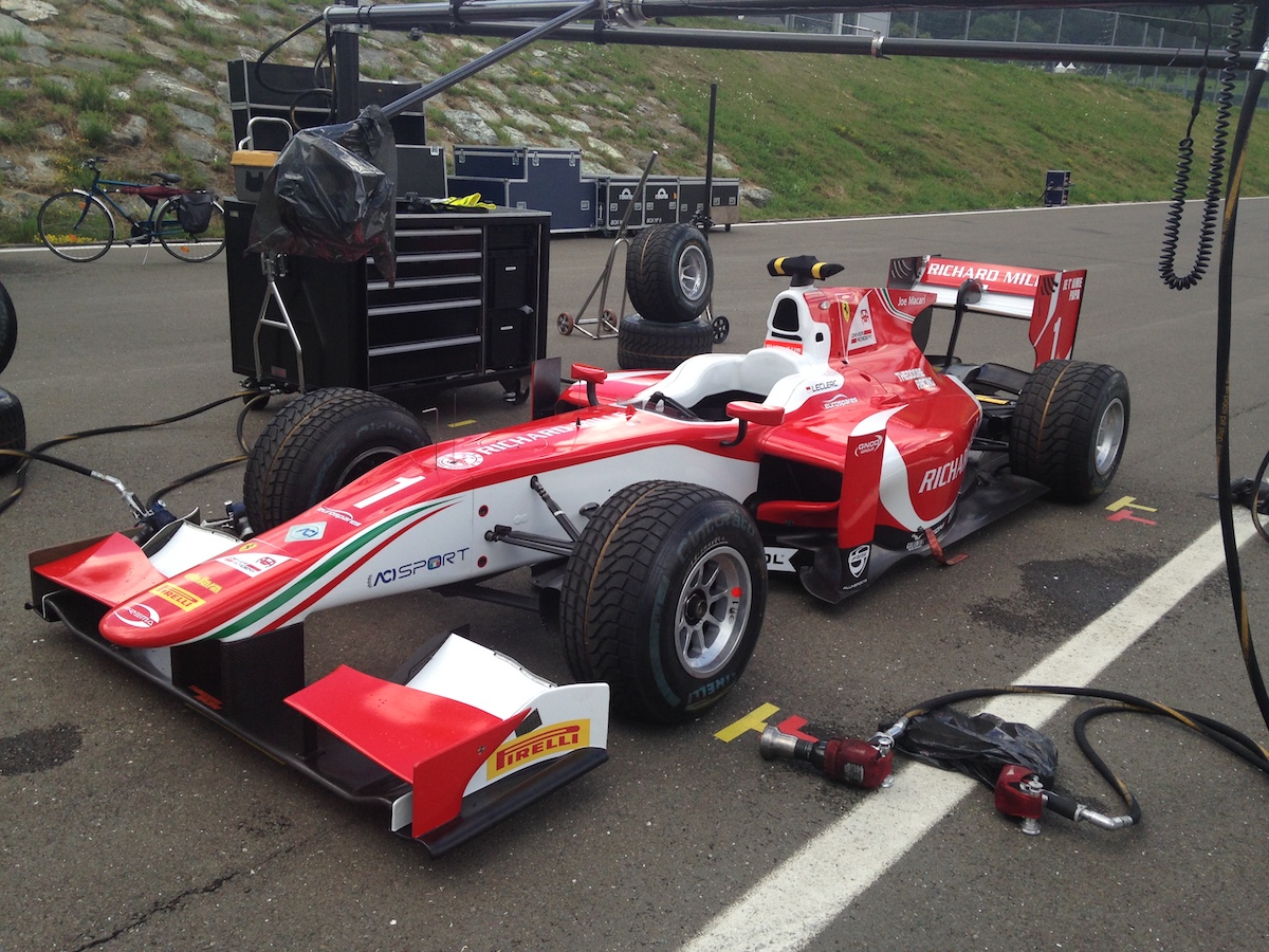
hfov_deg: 55.4
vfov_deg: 42.9
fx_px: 1210
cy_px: 476
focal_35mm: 33
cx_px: 634
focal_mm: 4.12
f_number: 2.4
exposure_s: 1/577
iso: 50
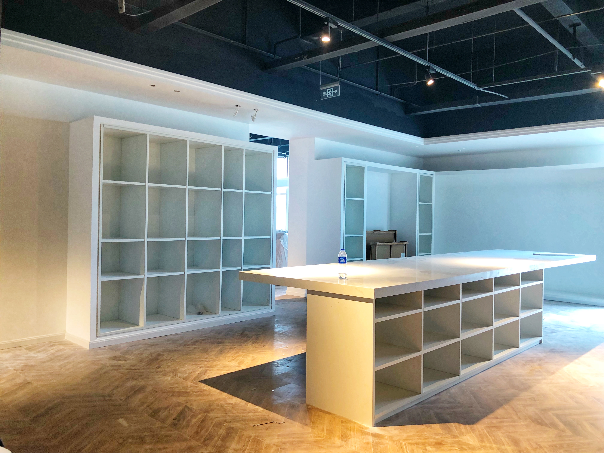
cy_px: 226
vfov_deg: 48.2
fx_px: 506
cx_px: 302
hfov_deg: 61.7
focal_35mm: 29
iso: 50
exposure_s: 1/17
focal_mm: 3.99
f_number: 1.8
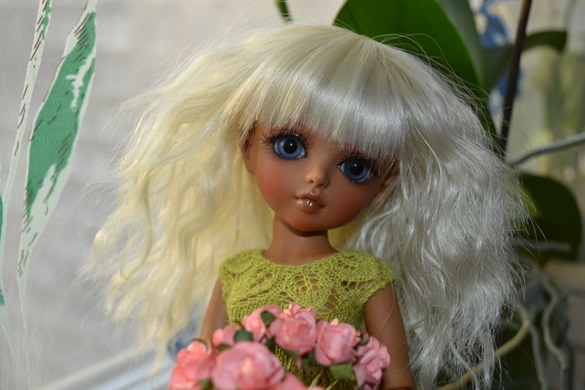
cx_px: 292
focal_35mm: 45
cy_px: 195
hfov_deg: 43.6
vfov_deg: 29.9
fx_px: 731
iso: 125
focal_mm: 30
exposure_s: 1/125
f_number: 4.5
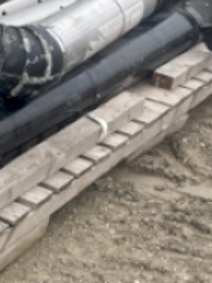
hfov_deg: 12.6
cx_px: -182
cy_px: 127
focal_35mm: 106
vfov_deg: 18.5
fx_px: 866
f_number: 1.6
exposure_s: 1/244
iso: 32
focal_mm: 4.2
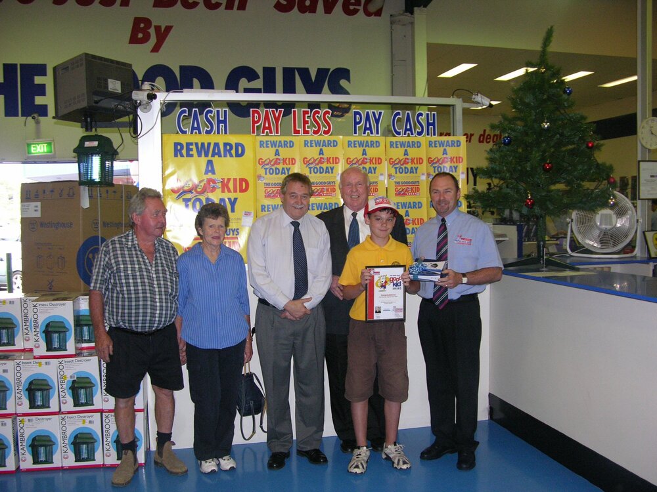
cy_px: 246
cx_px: 328
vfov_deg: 40.7
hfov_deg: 52.6
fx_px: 664
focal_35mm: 35
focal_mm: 8.9
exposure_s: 1/60.1
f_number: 2.8
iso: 200
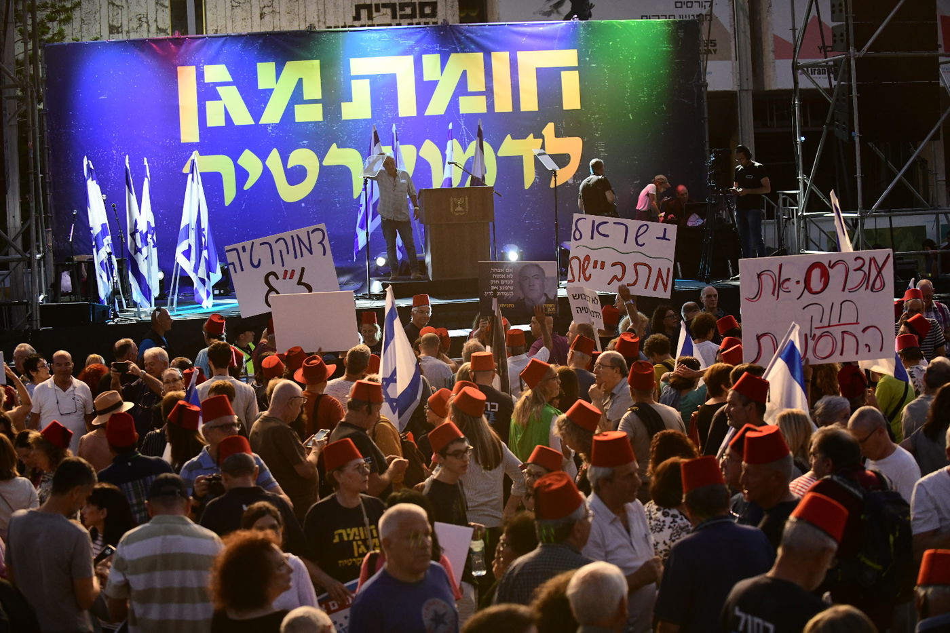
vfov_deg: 19.5
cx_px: 475
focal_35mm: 70
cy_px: 316
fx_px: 1847
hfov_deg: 28.8
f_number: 3.5
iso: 4000
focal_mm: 70
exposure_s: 1/500
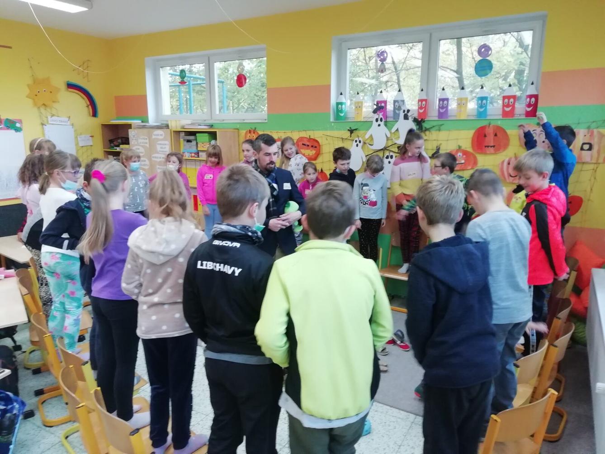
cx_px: 302
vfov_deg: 53.1
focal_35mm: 26
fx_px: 454
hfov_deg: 67.3
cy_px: 227
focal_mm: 3.46
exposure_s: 1/33.3
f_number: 2.2
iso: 200
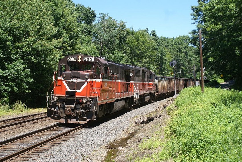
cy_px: 81
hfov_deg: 33.4
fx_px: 404
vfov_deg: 22.7
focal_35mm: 60
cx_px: 121
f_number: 8
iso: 100
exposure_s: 1/125
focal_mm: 40
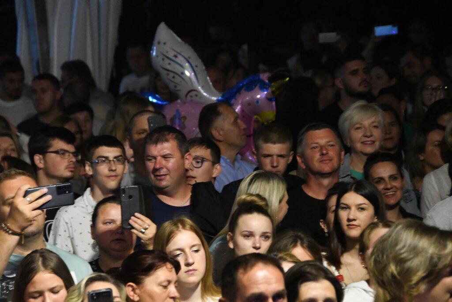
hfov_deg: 9.5
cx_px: 226
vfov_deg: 6.3
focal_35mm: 217
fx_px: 2725
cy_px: 151
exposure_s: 1/250
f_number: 5.6
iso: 10000
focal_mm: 145
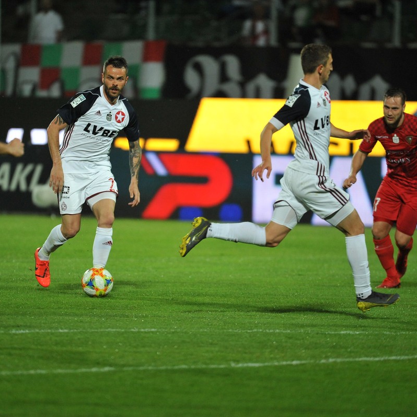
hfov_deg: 3.4
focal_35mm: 512
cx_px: 171
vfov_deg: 3.4
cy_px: 208
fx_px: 6978
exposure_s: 1/1000
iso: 3200
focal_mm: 400
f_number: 4
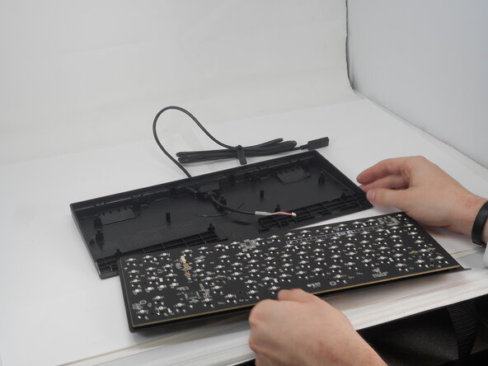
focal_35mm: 51
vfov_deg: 28.6
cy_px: 183
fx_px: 719
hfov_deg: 37.5
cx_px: 244
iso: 80
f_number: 4.9
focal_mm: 9.1
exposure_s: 1/30
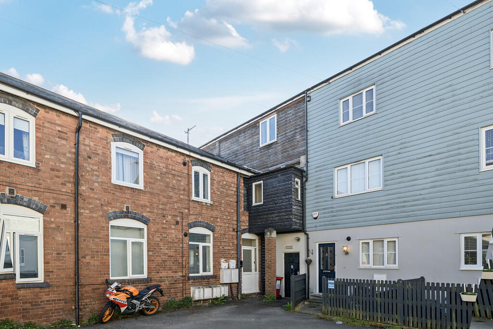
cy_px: 164
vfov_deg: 64.6
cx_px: 246
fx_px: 260
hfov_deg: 86.9
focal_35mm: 19
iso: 400
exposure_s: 1/400
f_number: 8
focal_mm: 13
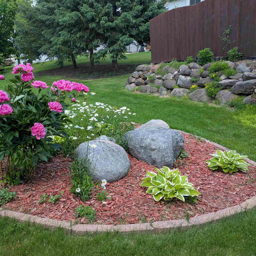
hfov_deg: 53.8
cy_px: 126
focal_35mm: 30
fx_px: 251
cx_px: 106
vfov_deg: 54.0
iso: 40
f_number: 1.89
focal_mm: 5.43
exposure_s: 1/573
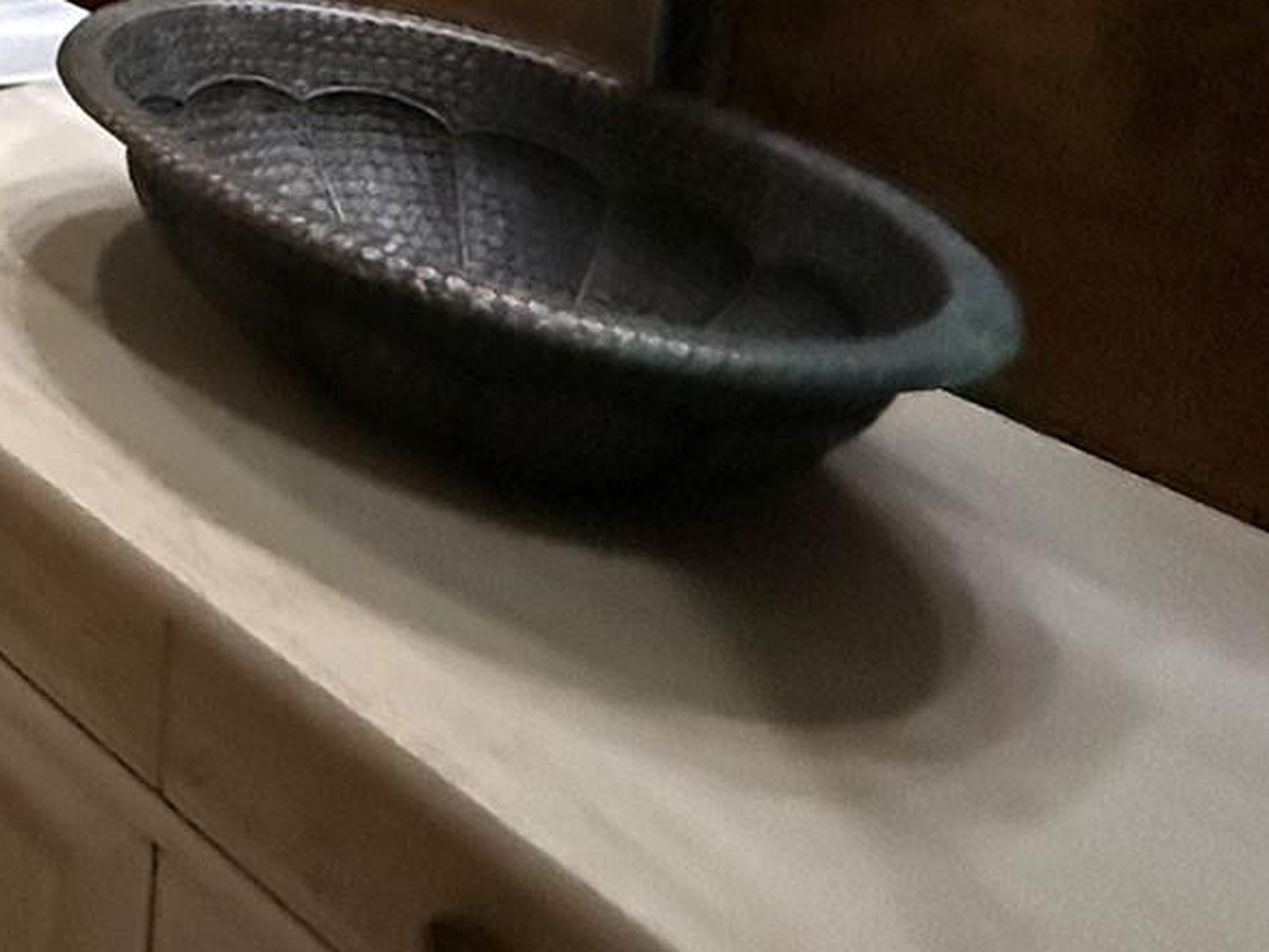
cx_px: -579
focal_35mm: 49
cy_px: -570
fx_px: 1797
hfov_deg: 27.9
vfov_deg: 22.7
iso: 1250
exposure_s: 1/60
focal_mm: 2.22
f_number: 2.2
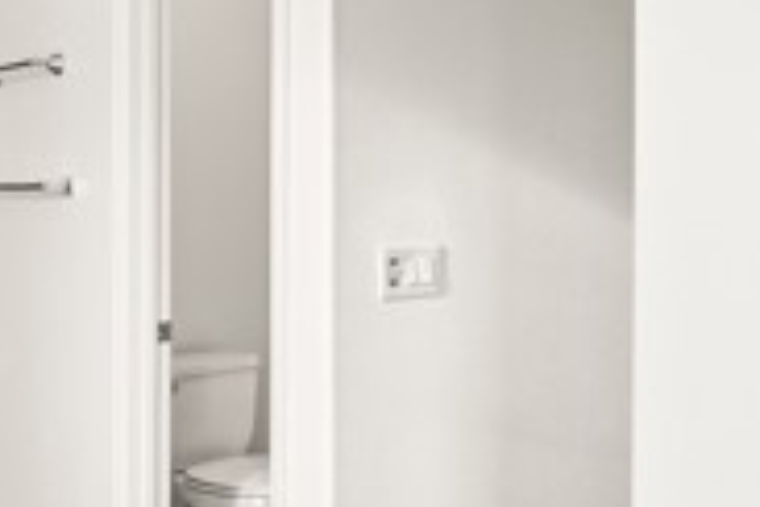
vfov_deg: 27.5
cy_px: 210
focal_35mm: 49
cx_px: 723
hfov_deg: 37.0
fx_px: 1034
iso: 320
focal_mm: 14
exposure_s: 1/2.5
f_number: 7.1
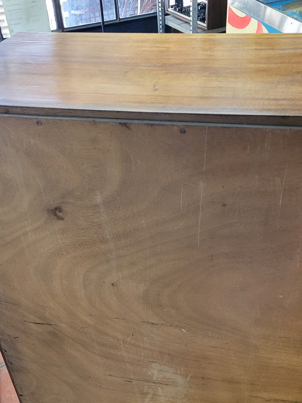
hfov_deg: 35.1
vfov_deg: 44.9
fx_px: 477
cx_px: 154
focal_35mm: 41
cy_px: 279
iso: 400
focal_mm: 5.4
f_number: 1.8
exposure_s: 1/50
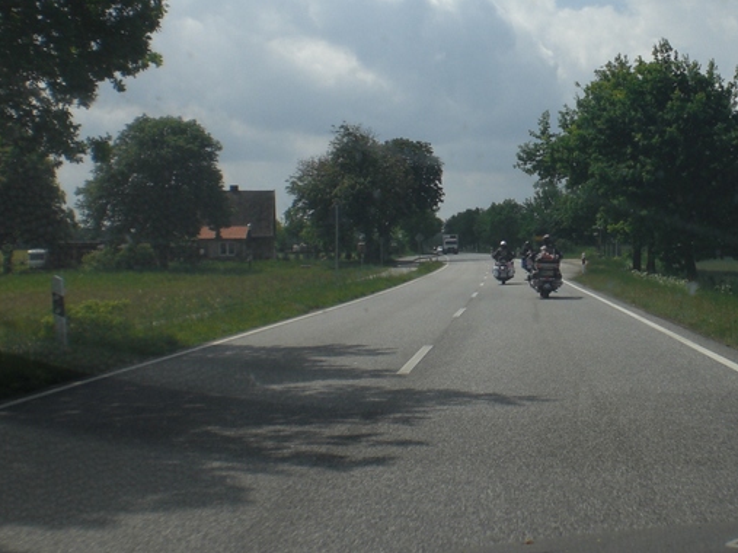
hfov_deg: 31.6
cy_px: 221
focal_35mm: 60
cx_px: 556
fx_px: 1279
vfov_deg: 24.4
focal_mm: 6.3
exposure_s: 1/500
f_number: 4.4
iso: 50
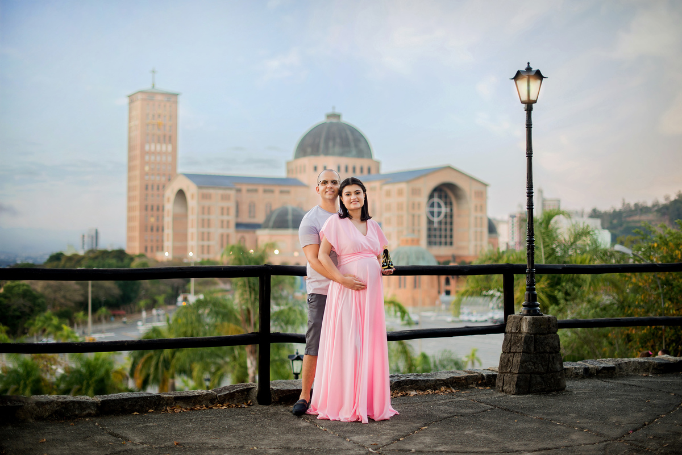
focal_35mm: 50
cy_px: 228
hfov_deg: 39.6
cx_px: 341
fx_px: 948
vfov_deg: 27.0
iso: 320
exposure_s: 1/160
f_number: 2
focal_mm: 50
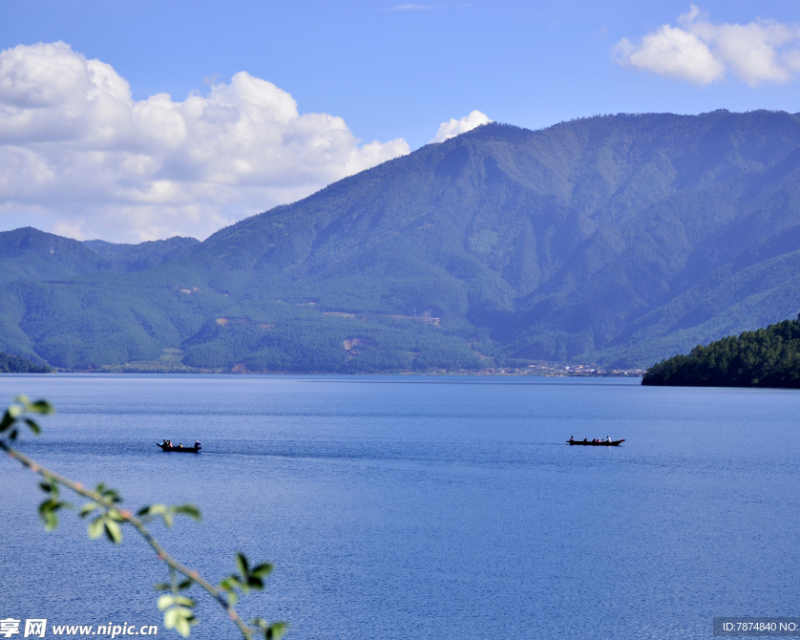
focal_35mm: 103
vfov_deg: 14.9
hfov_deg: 18.6
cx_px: 445
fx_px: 2438
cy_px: 322
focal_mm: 60
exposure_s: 1/500
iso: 125
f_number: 8
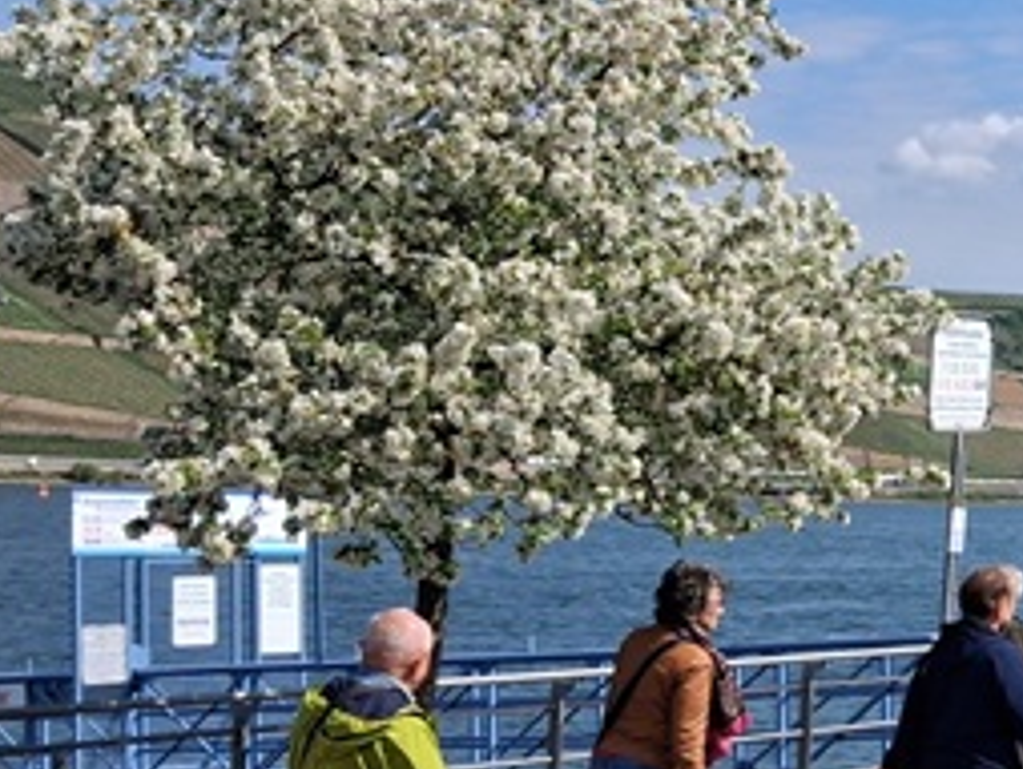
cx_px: 1365
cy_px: 403
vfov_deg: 17.4
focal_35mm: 85
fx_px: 2514
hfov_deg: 20.7
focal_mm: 4
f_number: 1.8
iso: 20
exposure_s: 1/759
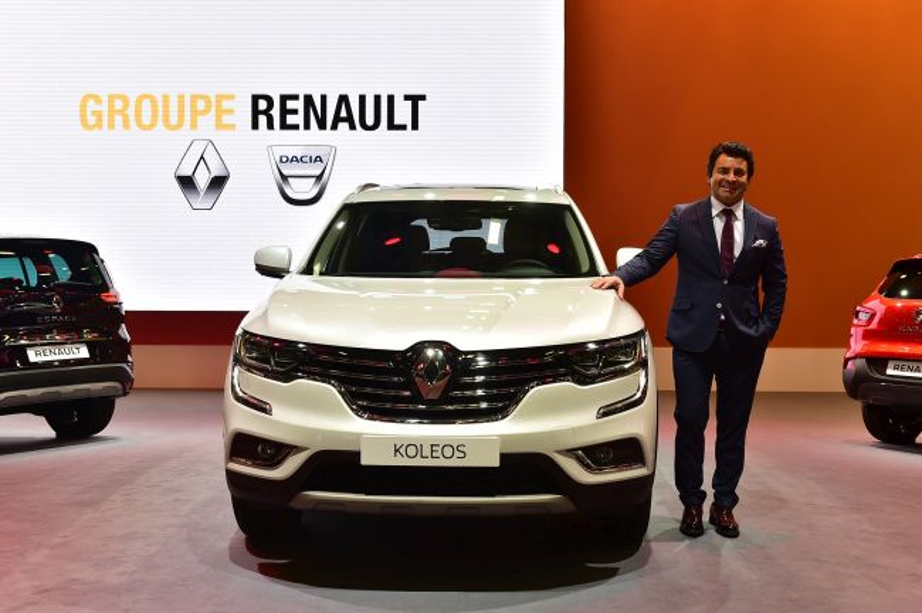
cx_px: 461
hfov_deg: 41.2
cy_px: 306
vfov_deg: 28.0
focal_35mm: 48
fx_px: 1228
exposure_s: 1/125
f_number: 8
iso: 800
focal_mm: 48
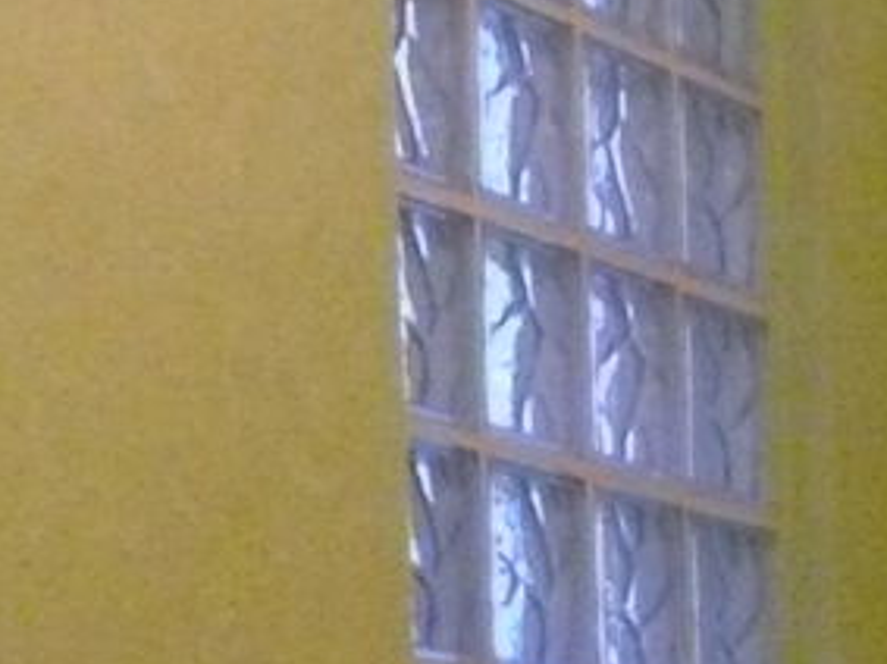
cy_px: 1353
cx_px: 1247
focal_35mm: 198
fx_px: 5071
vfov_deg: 7.2
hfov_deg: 9.8
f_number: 2.8
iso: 800
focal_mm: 7.4
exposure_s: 1/25
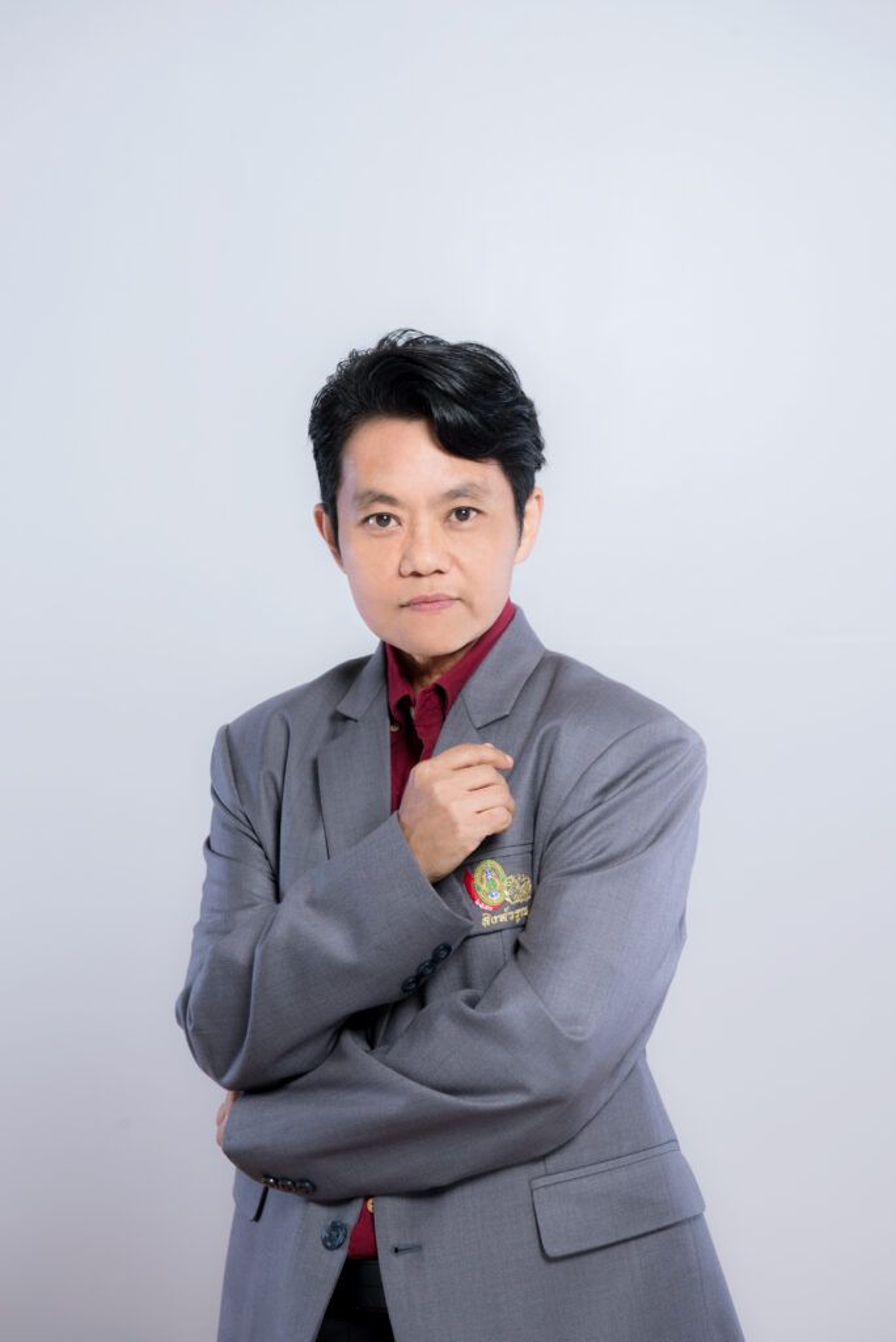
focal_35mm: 70
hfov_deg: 19.5
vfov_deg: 28.8
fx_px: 2610
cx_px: 448
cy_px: 671
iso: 100
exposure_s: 1/80
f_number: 7.1
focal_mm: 70
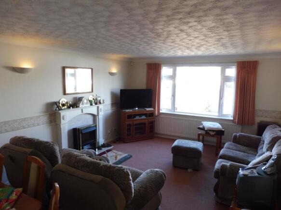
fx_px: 195
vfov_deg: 56.8
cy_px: 105
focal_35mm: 24
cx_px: 140
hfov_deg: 71.6
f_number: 3.3
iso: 200
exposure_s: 1/60
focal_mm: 4.3
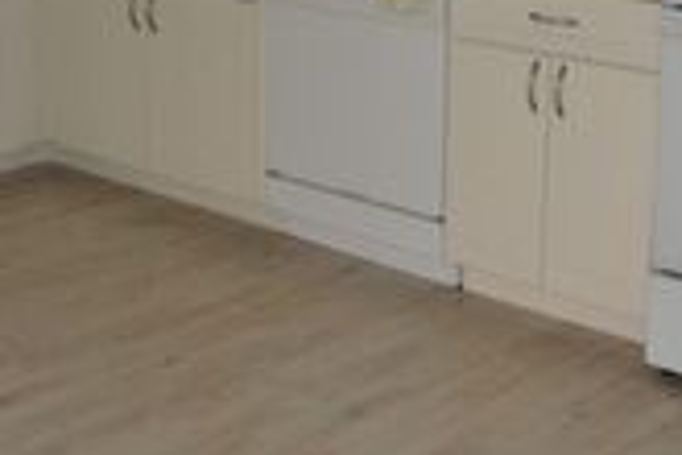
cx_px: 107
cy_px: -35
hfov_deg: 24.3
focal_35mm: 82
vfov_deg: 16.2
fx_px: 1553
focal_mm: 18
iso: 3200
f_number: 3.5
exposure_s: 1/60
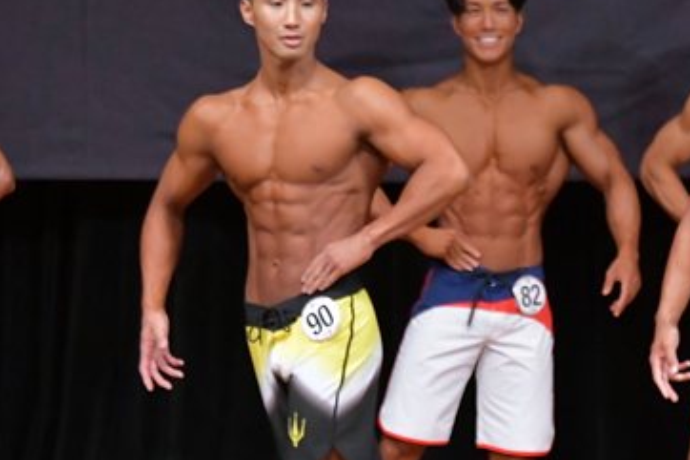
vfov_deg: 2.4
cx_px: 338
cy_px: 361
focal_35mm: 578
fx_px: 11073
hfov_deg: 3.6
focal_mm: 180
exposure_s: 1/400
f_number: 5.6
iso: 5000
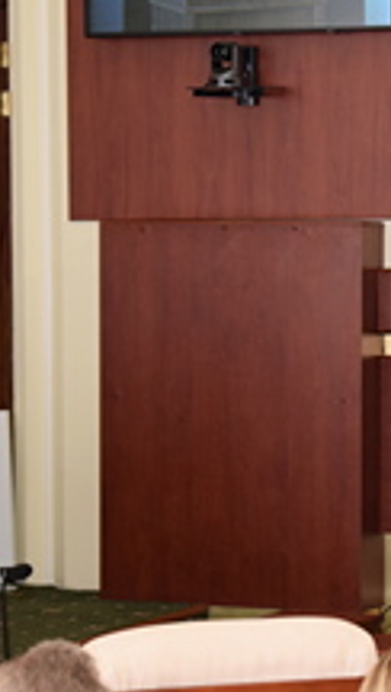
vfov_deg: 13.4
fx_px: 2939
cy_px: 335
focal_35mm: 160
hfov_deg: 7.5
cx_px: 558
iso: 800
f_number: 5.6
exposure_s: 1/80
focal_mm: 55
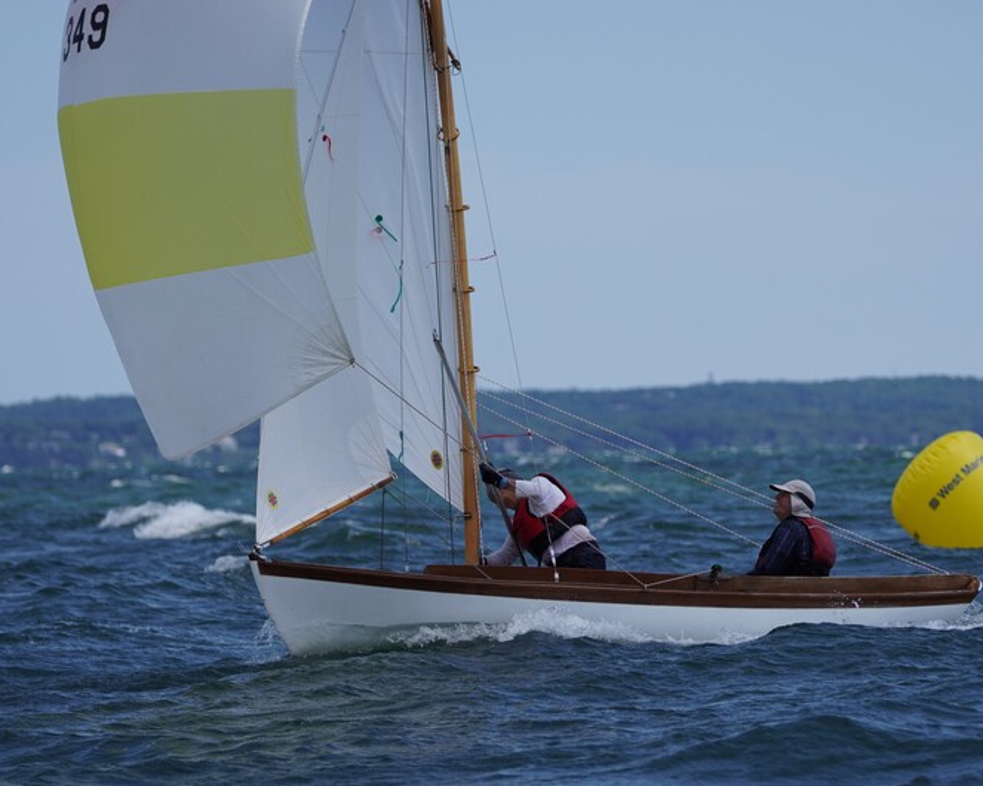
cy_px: 394
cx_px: 580
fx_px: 10923
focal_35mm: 376
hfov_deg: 5.2
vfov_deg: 4.1
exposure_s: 1/1250
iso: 160
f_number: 5.6
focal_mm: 221
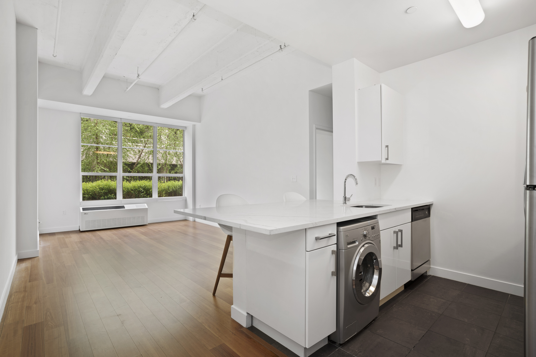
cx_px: 268
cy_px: 178
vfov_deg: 70.4
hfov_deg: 93.3
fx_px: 253
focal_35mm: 17
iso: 100
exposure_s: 1.3
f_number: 8
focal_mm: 17
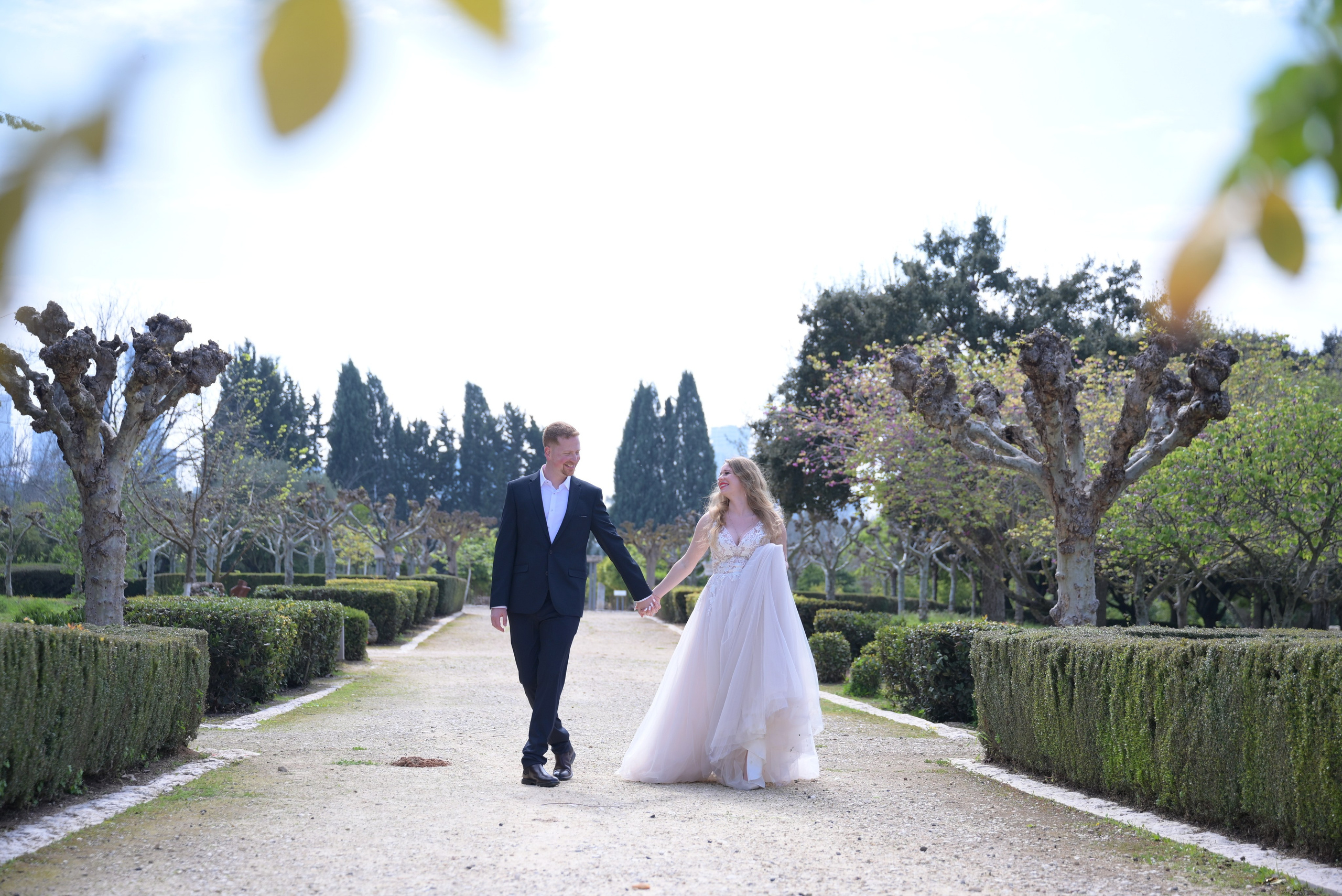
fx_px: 2051
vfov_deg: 24.6
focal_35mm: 55
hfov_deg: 36.2
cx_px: 671
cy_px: 448
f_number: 3.5
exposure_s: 1/800
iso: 125
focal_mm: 55
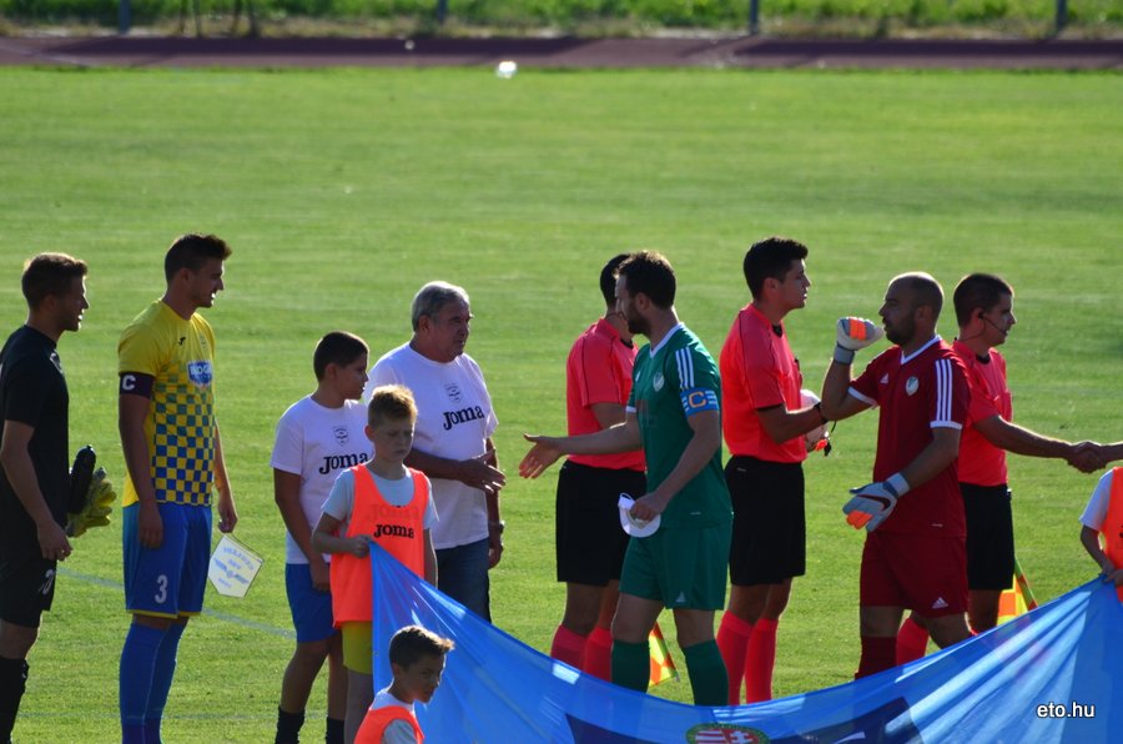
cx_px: 562
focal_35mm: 450
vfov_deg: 3.0
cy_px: 372
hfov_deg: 4.6
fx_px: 14008
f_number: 5.6
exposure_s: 1/1250
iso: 400
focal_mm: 300
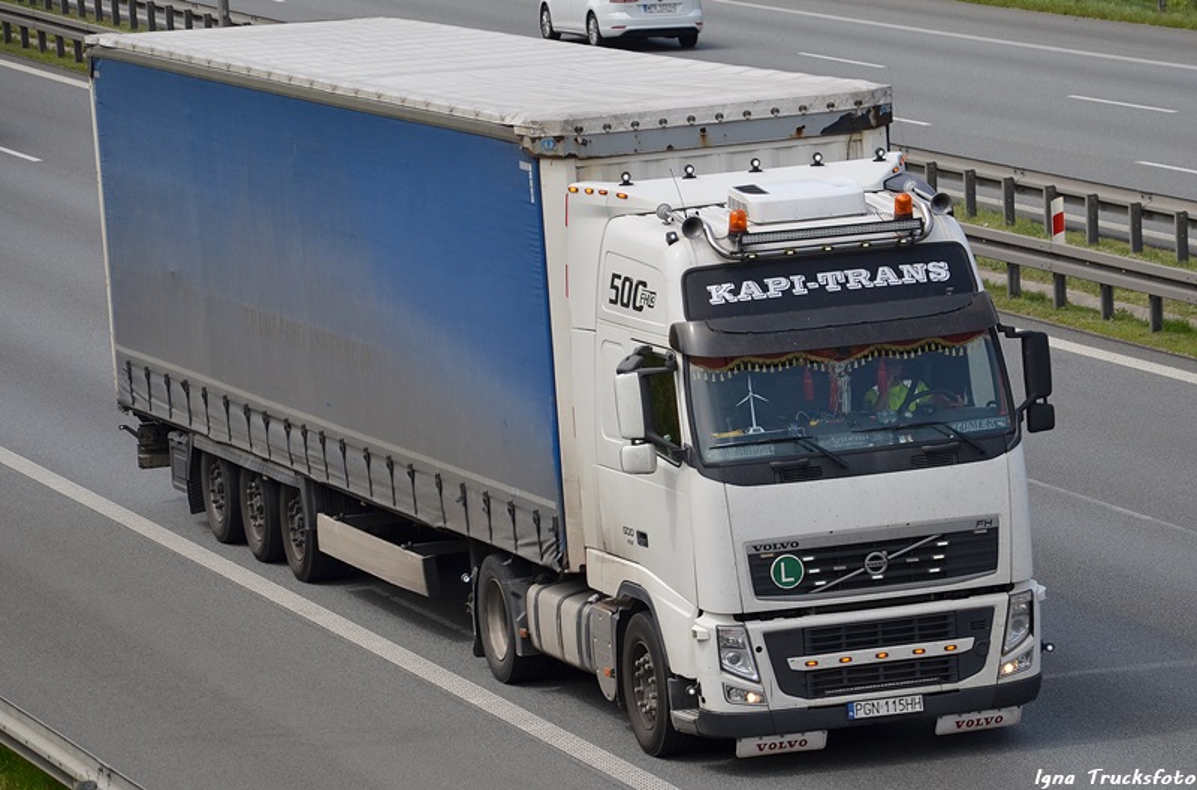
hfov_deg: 13.1
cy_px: 395
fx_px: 5220
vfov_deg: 8.7
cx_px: 598
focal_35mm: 158
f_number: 5.6
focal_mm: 105
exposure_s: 1/1000
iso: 200
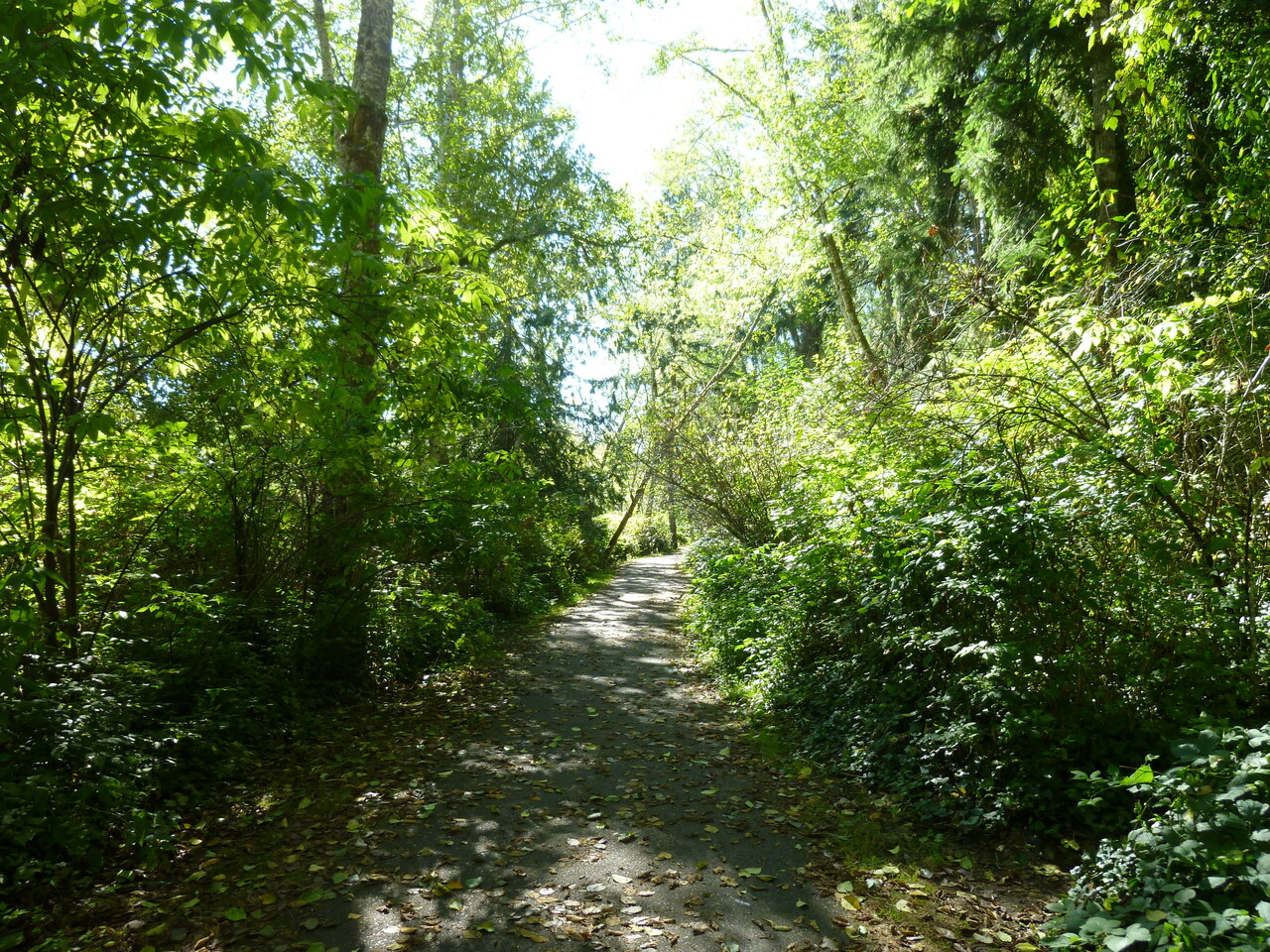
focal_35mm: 25
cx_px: 635
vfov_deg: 54.9
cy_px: 476
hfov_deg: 69.4
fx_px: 917
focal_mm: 4.5
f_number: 3.3
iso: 80
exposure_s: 1/50
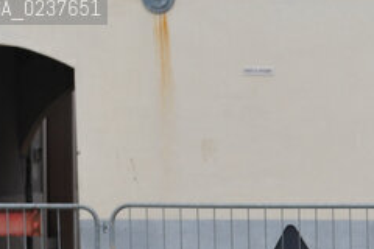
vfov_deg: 4.3
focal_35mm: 315
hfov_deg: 6.3
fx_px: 3272
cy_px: 507
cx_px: 782
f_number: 7.1
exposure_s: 1/200
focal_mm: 70
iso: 500
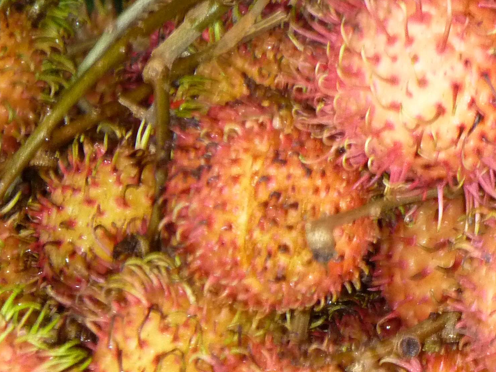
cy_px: 408
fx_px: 7708
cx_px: 631
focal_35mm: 538
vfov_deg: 2.8
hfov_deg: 3.7
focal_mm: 36
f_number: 5.9
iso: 320
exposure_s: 1/60
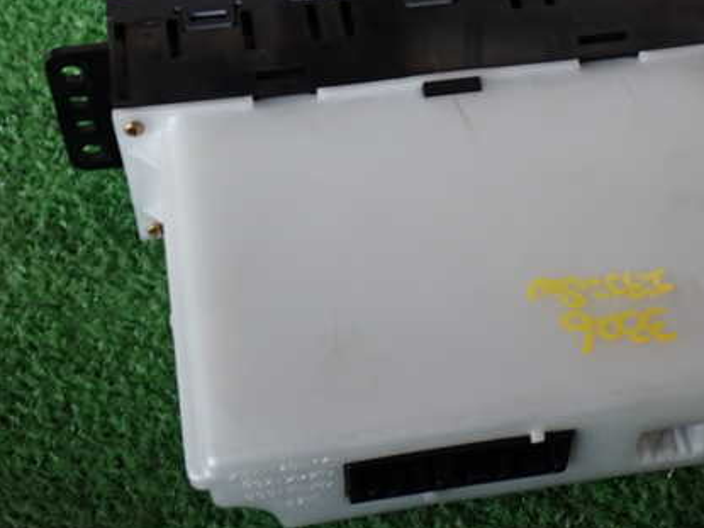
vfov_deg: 21.6
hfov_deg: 28.4
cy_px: 241
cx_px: 453
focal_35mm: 68
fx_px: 1383
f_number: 3.1
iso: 320
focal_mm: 8.4
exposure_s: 1/50
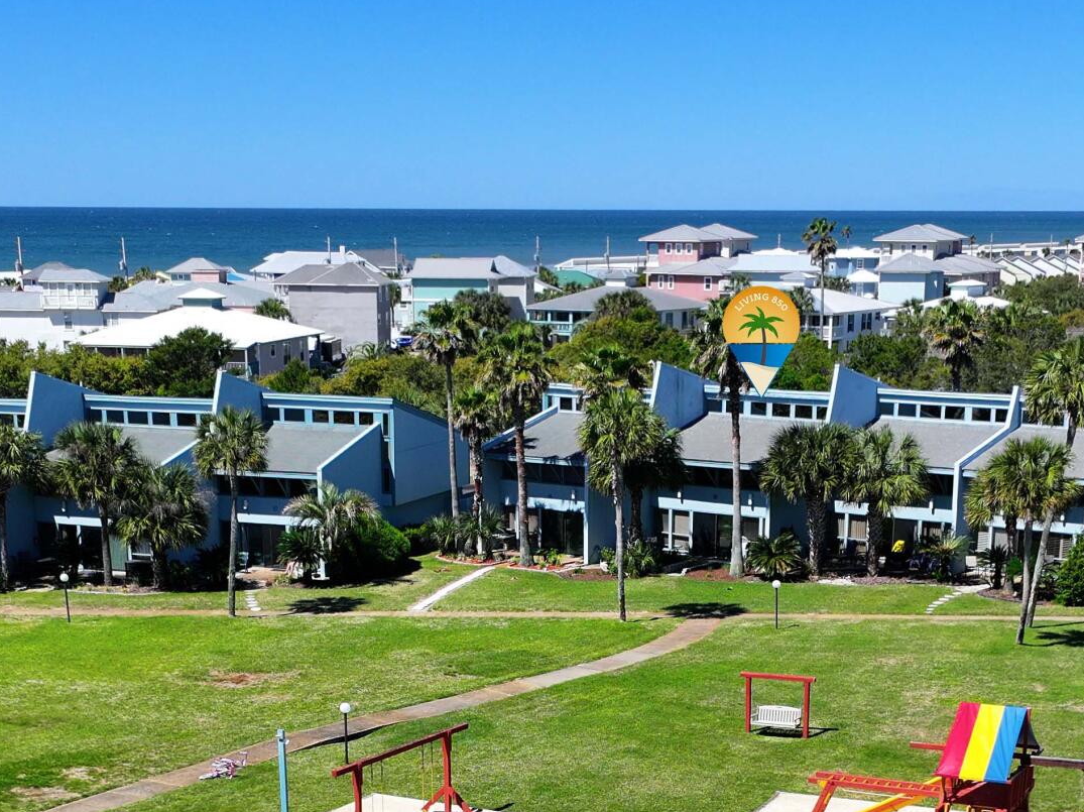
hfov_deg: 29.0
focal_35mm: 67
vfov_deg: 20.7
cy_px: 931
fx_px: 2097
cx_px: 571
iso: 120
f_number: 2.8
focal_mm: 12.29
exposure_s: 1/2500
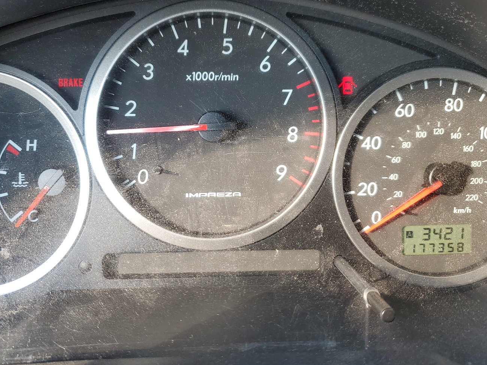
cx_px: 255
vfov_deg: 44.0
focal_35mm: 32
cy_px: 152
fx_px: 450
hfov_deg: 56.8
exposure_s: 1/135
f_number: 1.5
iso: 50
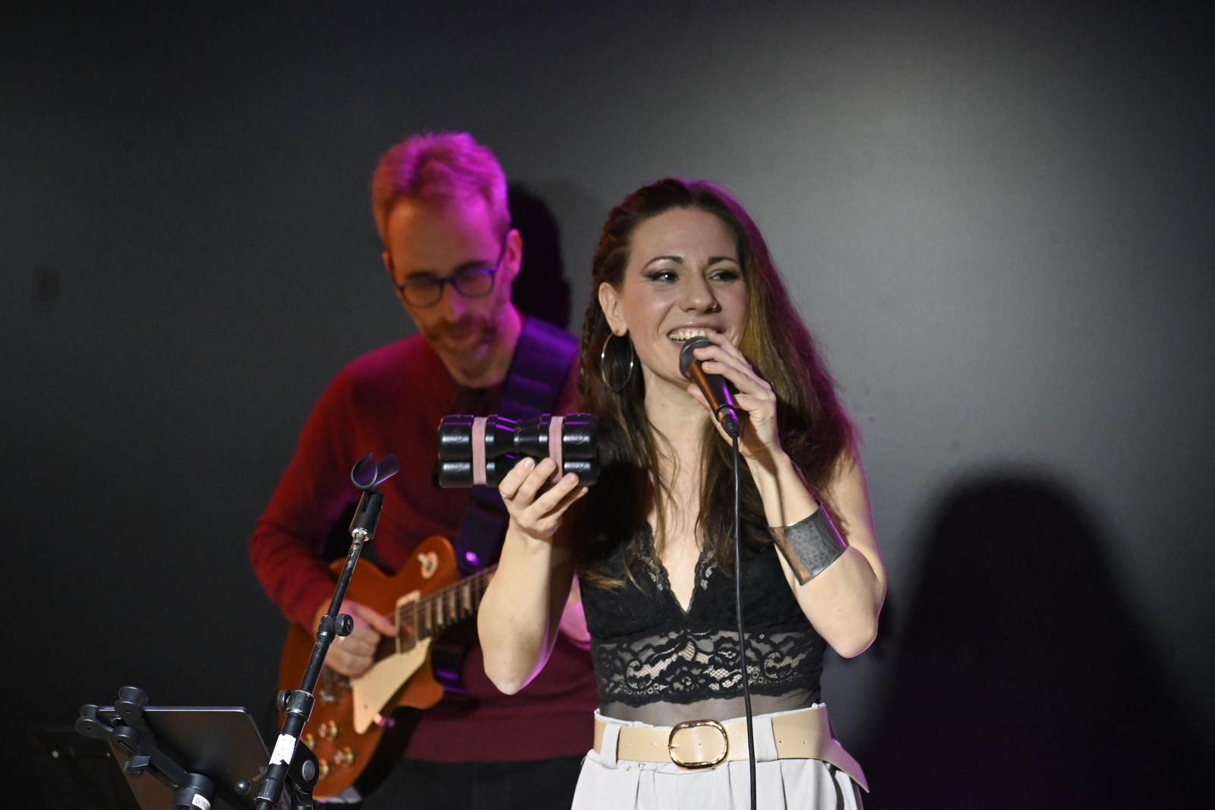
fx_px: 7086
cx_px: 608
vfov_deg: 6.5
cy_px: 405
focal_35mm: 210
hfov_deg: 9.8
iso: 5000
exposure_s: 1/160
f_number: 5.6
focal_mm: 140
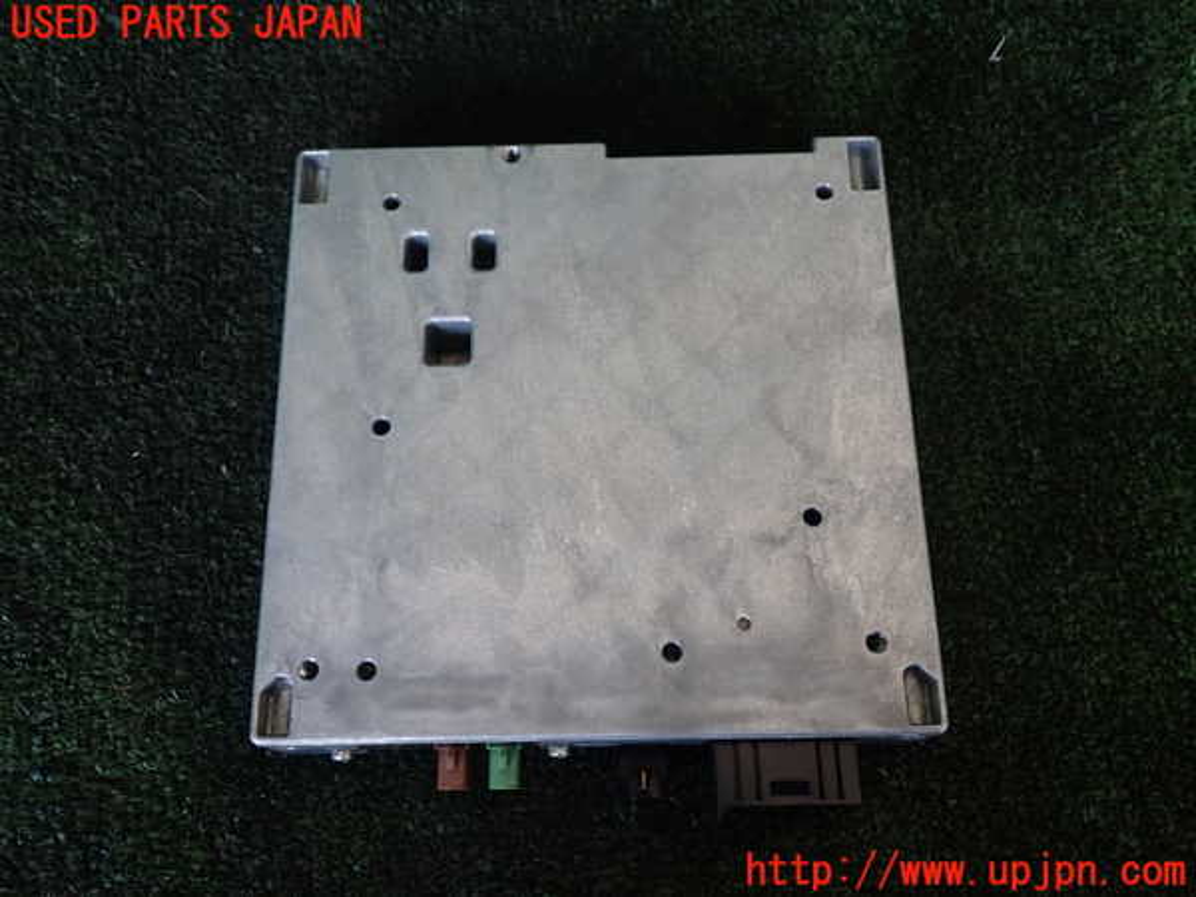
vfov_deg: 46.8
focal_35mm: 30
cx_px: 598
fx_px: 1037
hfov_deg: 60.0
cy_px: 448
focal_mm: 5.4
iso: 160
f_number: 2.3
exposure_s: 1/60
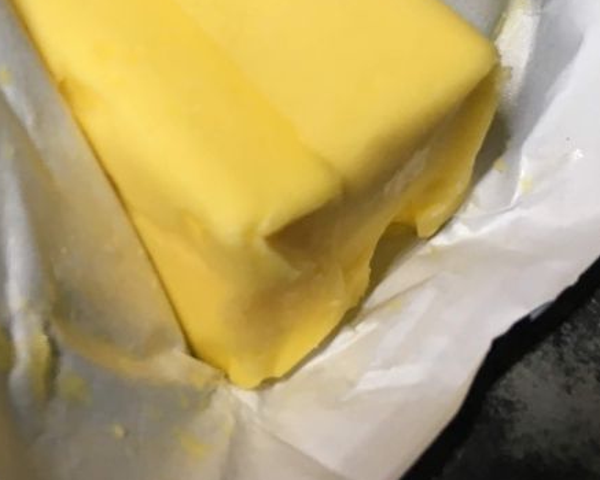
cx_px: 165
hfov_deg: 27.2
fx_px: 1226
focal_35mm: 69
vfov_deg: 21.1
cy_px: -39
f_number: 2.2
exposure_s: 1/30
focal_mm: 4.15
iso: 50
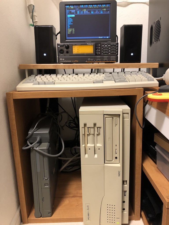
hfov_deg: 49.7
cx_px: 84
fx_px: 182
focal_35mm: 28
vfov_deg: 63.4
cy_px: 112
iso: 80
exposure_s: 1/17
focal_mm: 3.99
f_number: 1.8
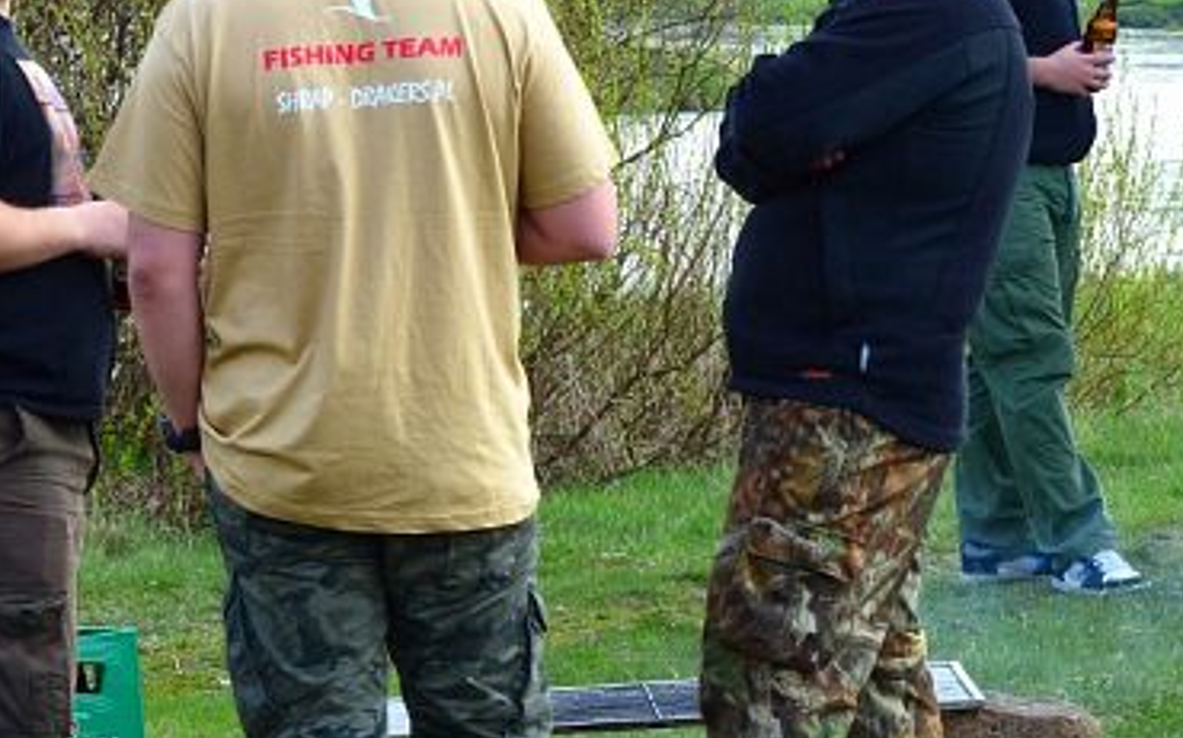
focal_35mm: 298
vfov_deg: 4.4
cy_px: 280
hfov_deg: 7.0
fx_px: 9605
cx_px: 457
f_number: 4
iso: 100
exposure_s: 1/160
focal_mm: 30.6
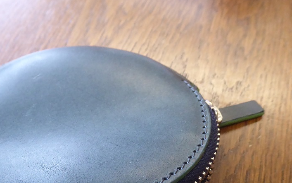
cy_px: 184
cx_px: 104
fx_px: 358
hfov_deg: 43.9
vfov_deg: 27.0
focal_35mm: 45
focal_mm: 4.3
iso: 400
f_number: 3.3
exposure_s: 1/30
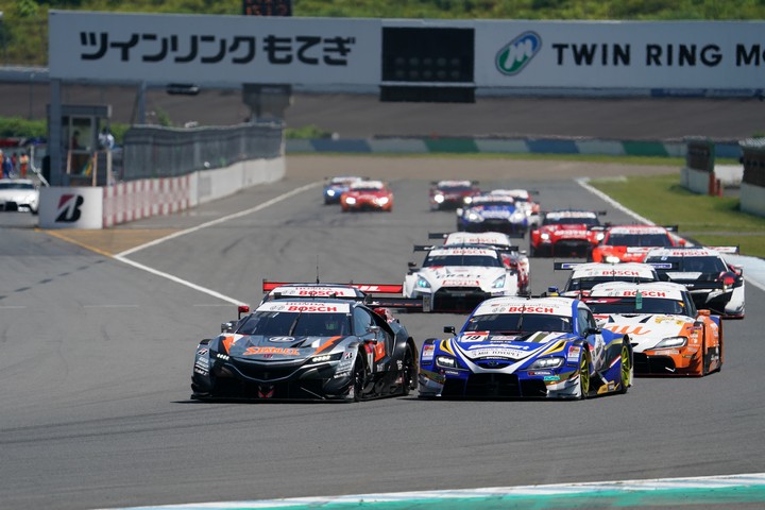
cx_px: 382
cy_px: 255
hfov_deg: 4.4
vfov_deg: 2.9
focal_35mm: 467
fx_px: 9923
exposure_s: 1/1250
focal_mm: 467
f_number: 6.3
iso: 200
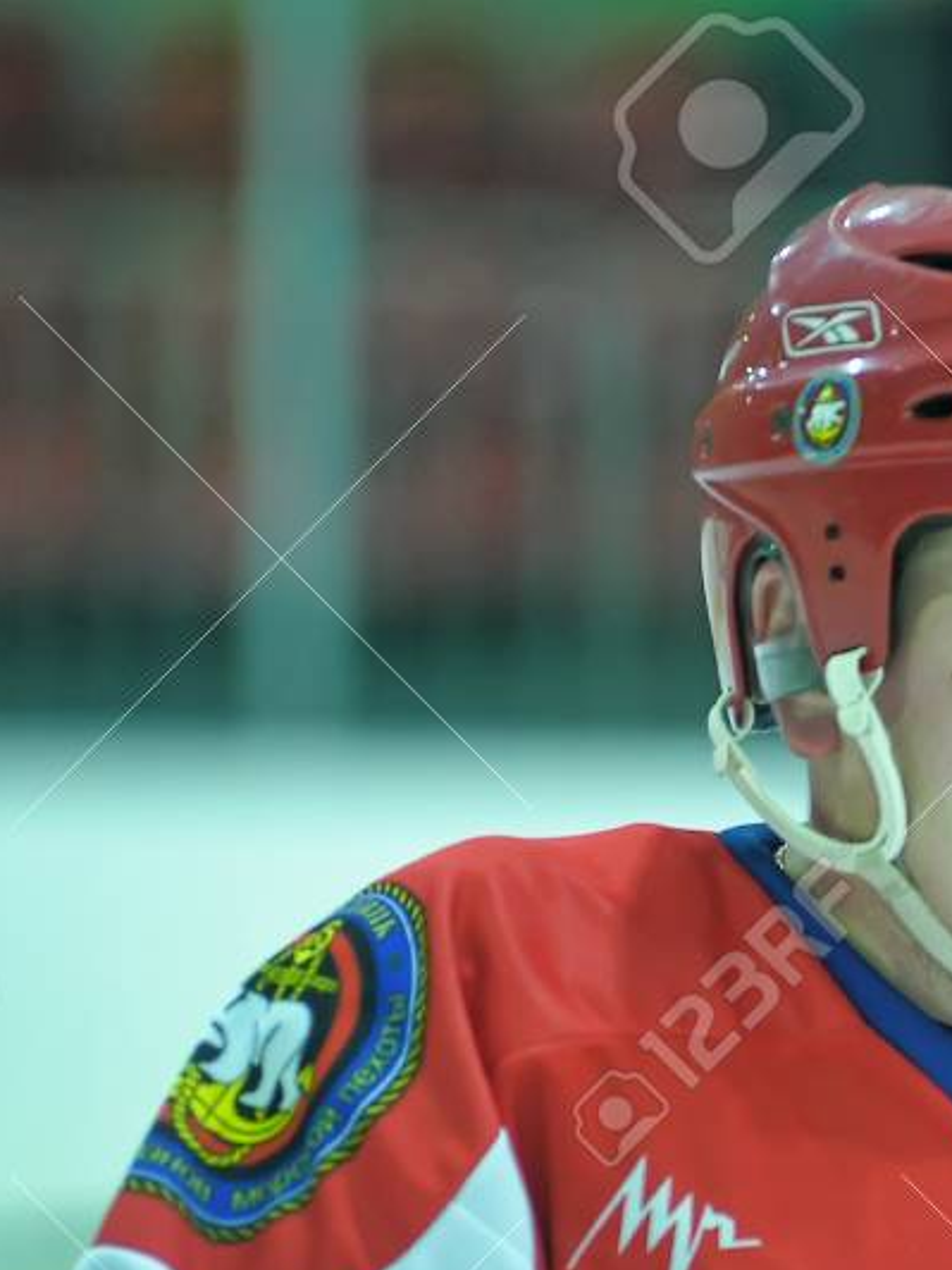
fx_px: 17234
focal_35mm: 470
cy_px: 915
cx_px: 1157
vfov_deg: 4.2
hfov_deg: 3.2
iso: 2500
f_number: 2.8
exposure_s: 1/160
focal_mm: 200
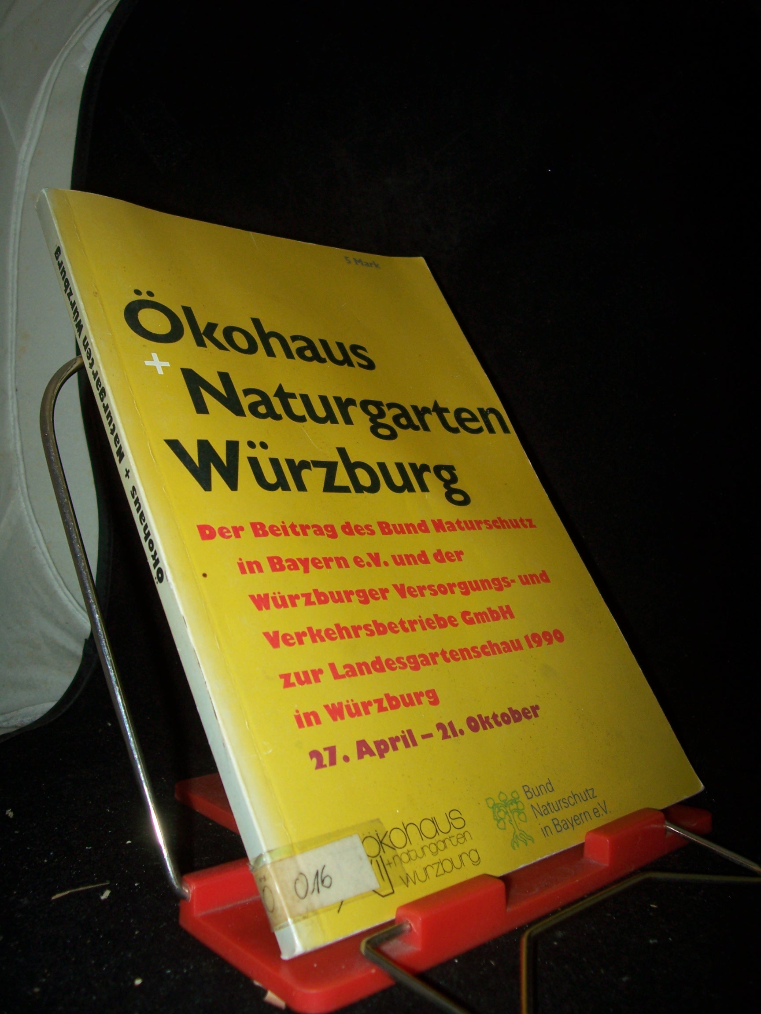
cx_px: 380
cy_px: 507
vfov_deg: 54.0
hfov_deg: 41.8
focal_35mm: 34
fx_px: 997
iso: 80
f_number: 2.7
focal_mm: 5.6
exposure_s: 1/60
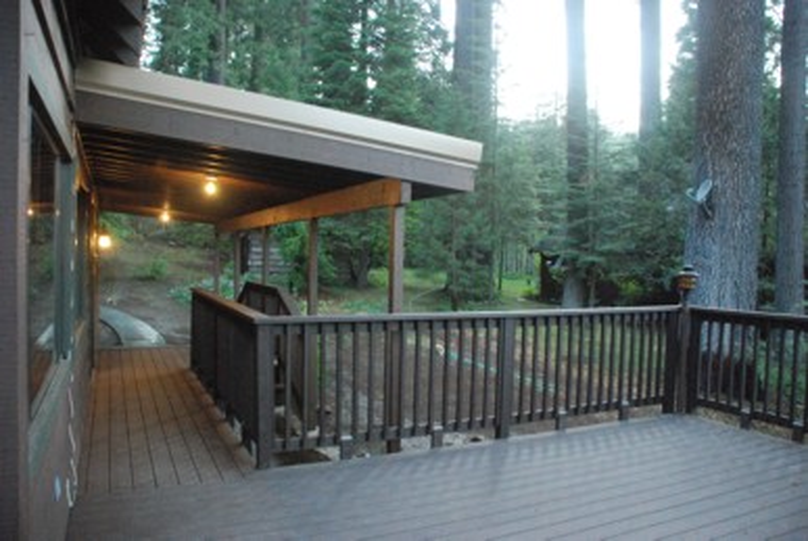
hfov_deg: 67.3
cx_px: 404
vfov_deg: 48.0
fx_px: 607
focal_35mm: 27
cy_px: 270
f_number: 3.5
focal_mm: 18
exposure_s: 1/125
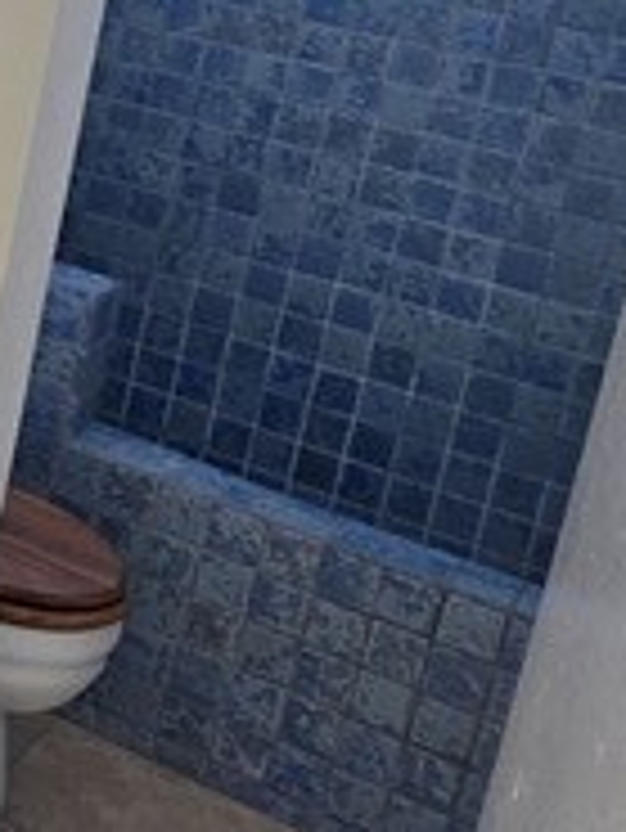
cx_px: -707
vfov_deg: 25.5
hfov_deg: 15.4
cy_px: -22
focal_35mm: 72
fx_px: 1734
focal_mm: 2.2
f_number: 2.2
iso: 80
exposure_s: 1/60
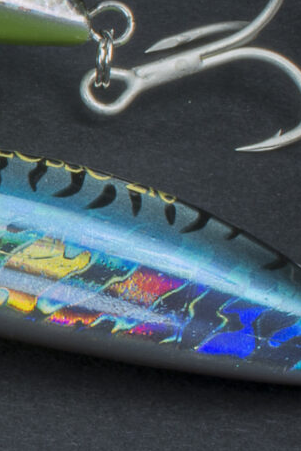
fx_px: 2880
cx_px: -641
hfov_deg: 5.6
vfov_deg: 9.0
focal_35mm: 230
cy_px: 220
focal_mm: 27
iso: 100
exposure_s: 1/8
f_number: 25
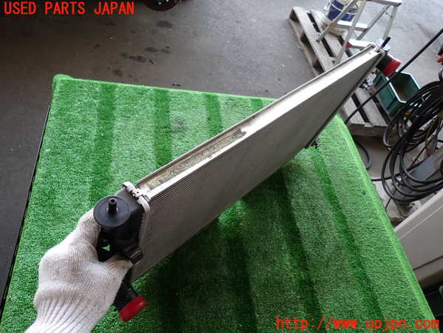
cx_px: 222
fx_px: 320
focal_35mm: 25
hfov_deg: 69.4
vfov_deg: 54.9
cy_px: 166
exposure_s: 1/80
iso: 100
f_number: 2
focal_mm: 4.5
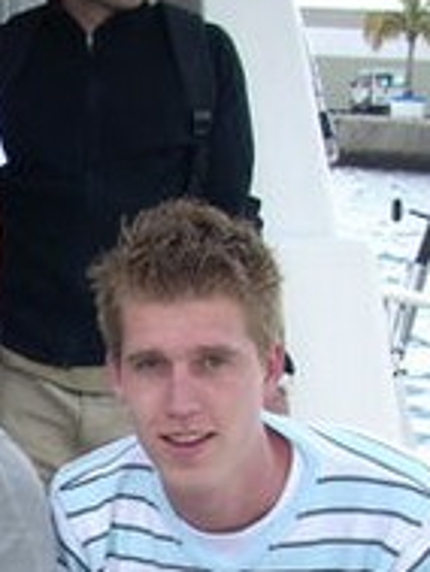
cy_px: 620
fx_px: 2035
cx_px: -312
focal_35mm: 123
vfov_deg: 15.6
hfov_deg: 11.3
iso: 64
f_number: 2.8
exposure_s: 1/185
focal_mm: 6.2
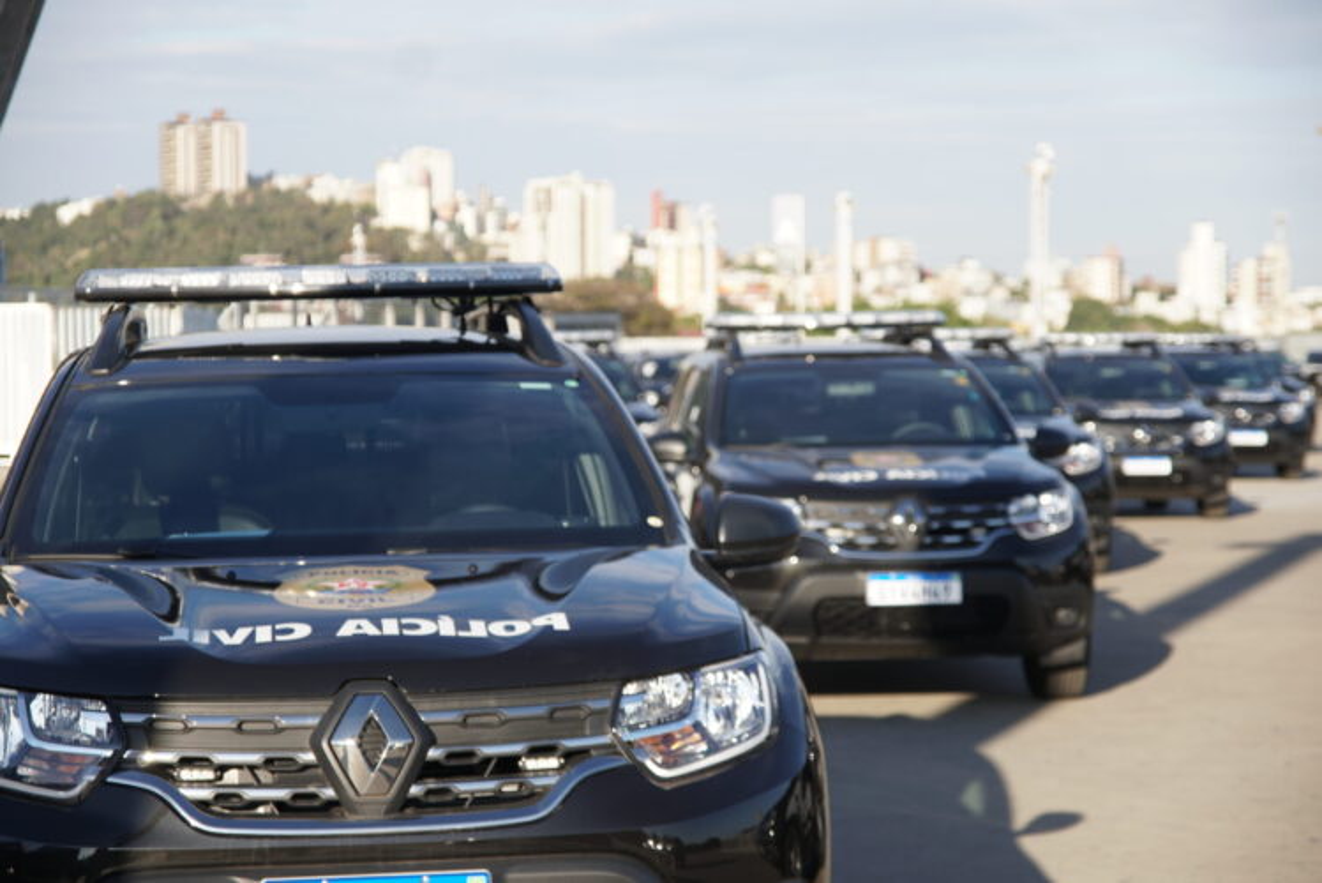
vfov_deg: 14.7
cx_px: 661
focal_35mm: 93
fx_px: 3416
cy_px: 442
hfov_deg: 21.9
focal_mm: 62
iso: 100
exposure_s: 1/400
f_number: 4.5
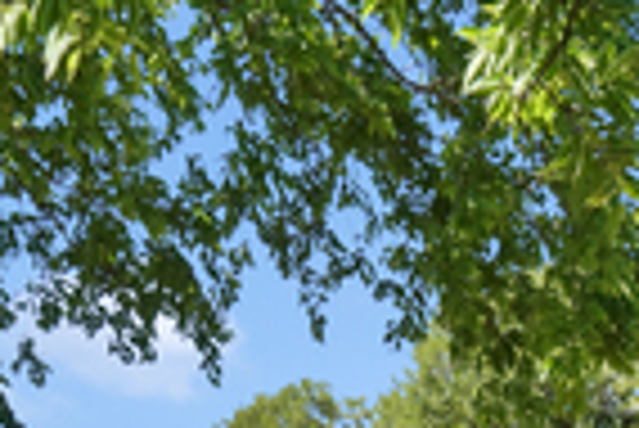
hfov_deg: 18.1
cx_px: 729
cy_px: 903
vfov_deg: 11.3
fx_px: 1919
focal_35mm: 108
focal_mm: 16
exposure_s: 1/200
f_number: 7.1
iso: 400
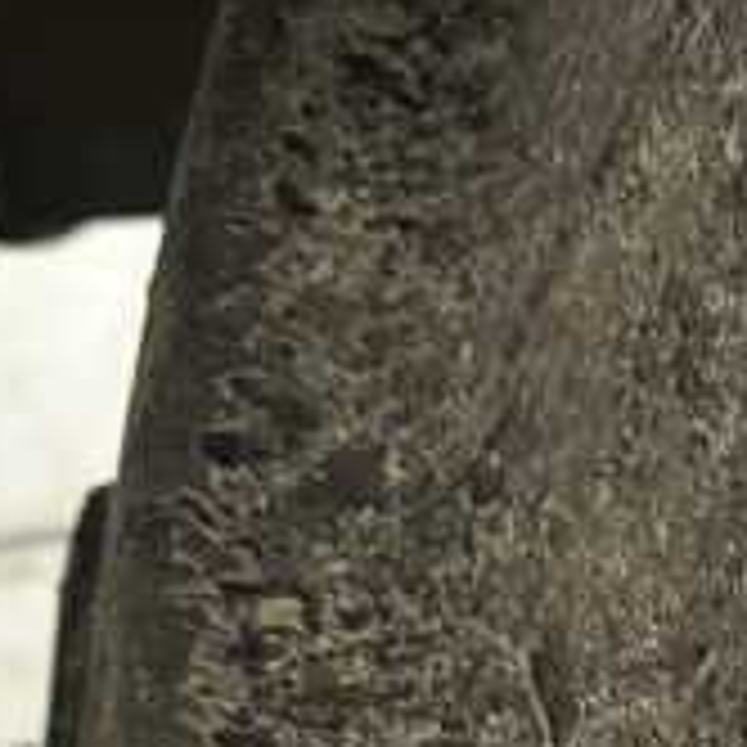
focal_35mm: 109
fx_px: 2661
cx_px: 909
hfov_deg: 15.4
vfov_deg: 14.0
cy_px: 1397
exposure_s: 1/58
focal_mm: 6.86
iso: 1000
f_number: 1.78
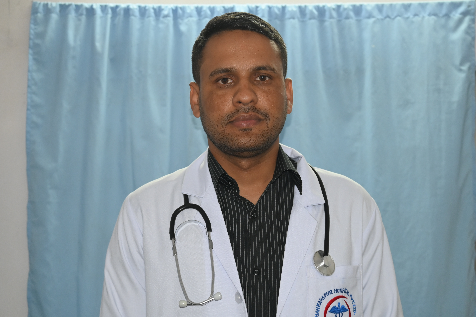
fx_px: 992
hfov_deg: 27.0
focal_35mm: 75
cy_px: 158
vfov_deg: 18.2
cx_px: 238
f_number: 4.5
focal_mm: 50
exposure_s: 1/60
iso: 720
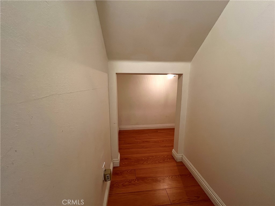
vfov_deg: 89.9
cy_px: 103
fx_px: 103
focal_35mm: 13
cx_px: 138
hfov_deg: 106.2
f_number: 1.8
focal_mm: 1.57
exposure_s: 1/120
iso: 160
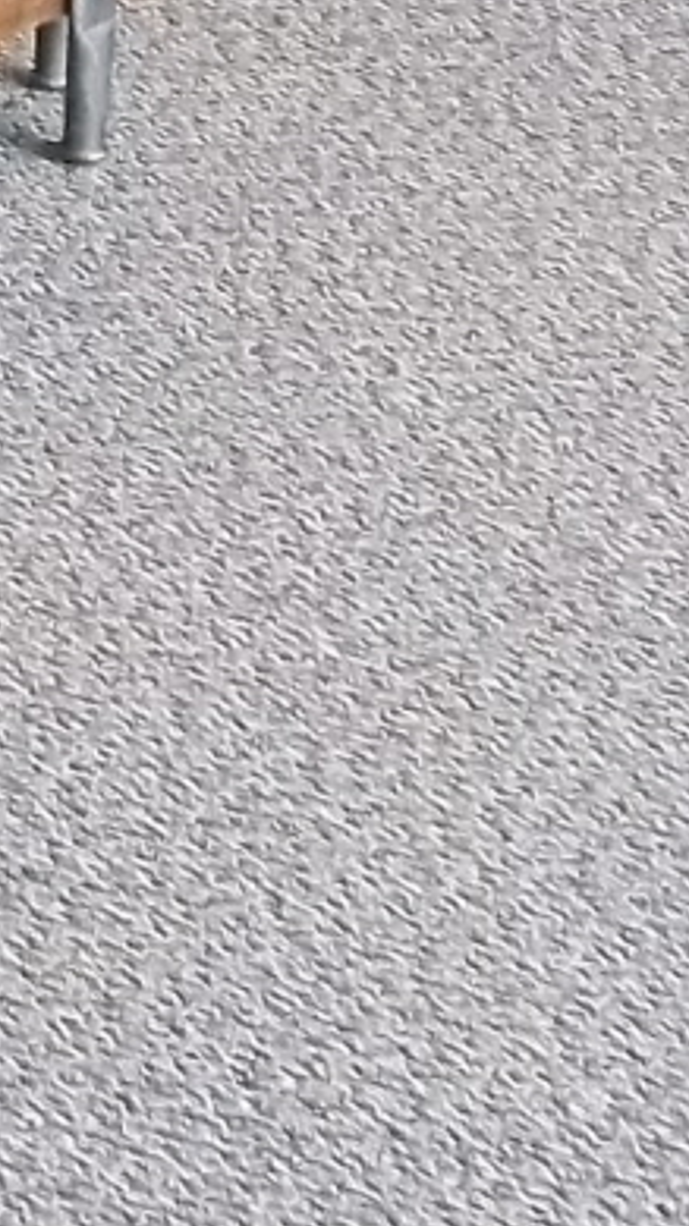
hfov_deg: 6.6
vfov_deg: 11.6
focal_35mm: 179
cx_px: -658
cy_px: -569
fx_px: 5821
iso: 400
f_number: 2.9
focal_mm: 5.7
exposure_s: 1/40
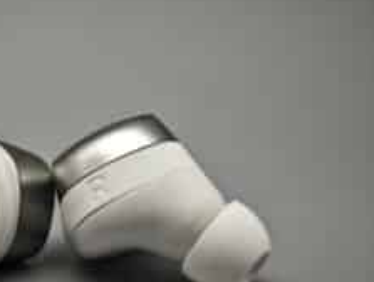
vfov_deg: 11.3
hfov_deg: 14.9
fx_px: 1418
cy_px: 207
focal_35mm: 131
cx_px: 62
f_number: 1.8
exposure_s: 1/245
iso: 50
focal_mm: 12.28
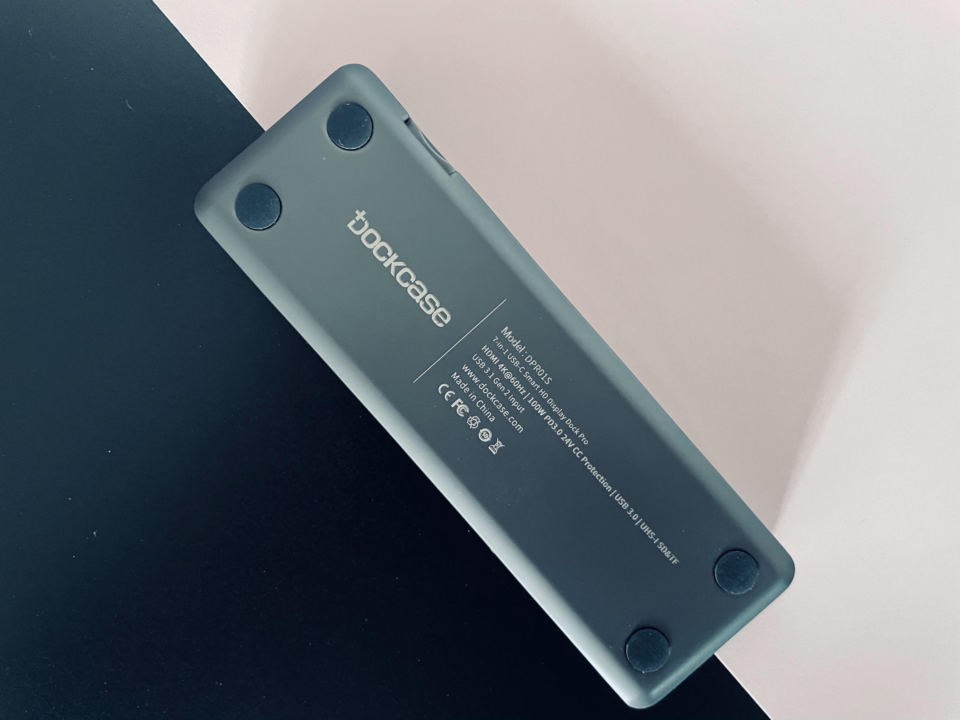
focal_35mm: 26
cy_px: 360
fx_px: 721
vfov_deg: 53.1
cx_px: 480
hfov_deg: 67.3
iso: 1000
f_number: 1.6
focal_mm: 4.2
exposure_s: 1/30
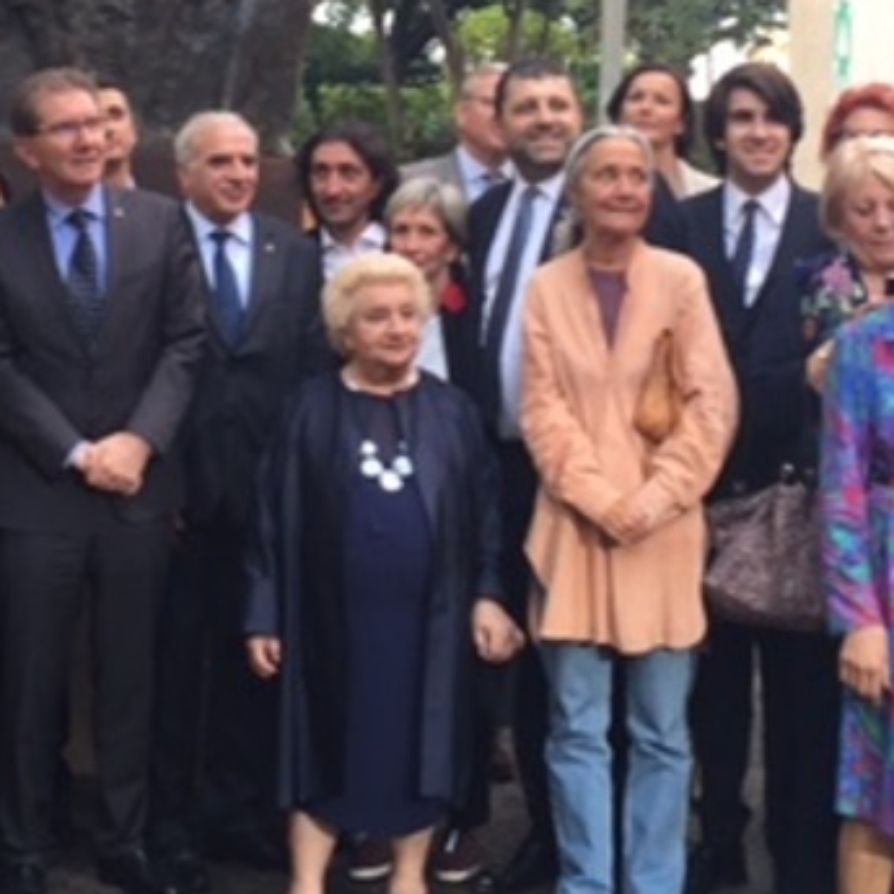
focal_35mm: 76
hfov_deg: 22.7
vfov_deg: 22.4
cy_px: 163
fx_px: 2221
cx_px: 342
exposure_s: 1/50
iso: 40
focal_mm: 4.15
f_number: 2.2
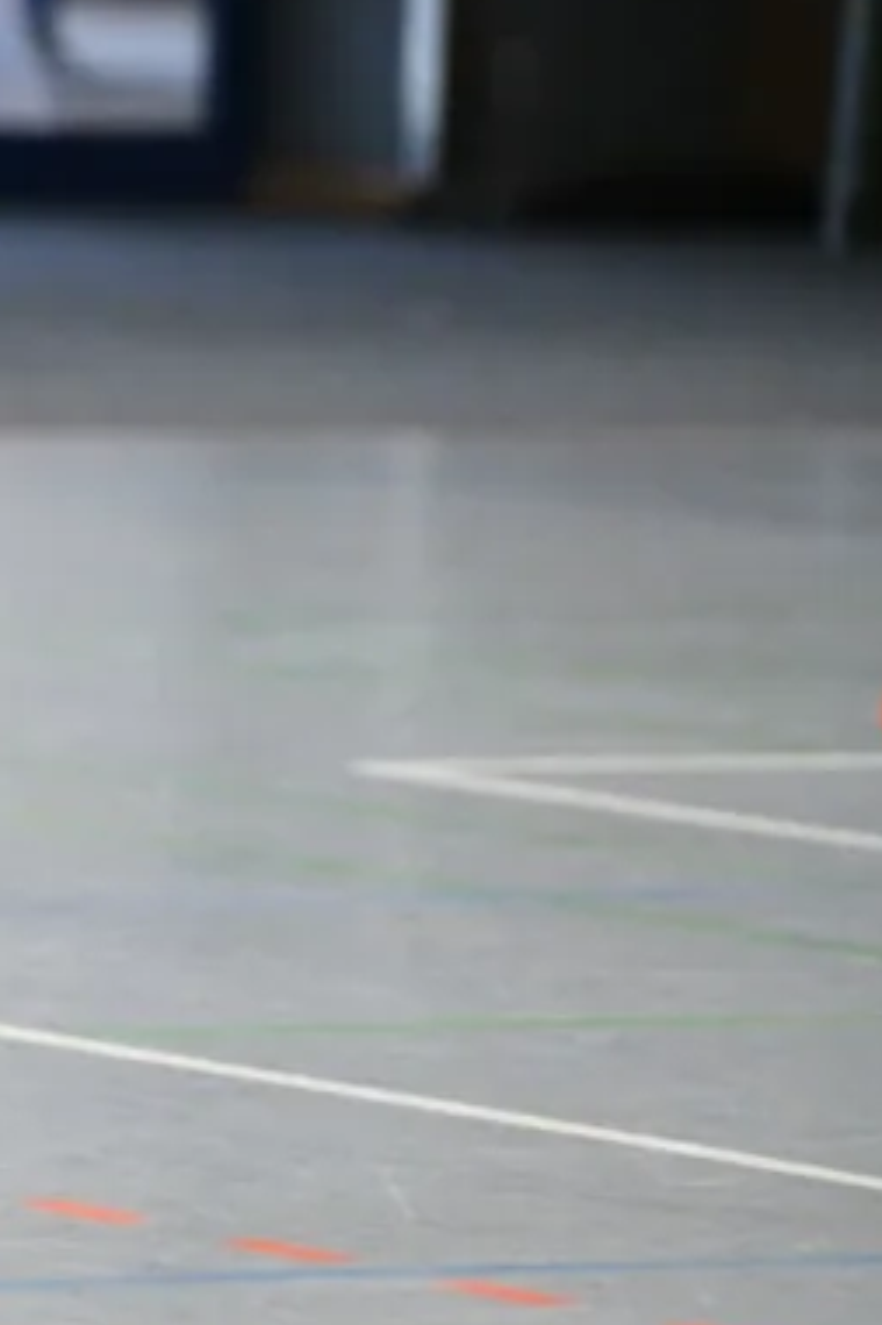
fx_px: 16367
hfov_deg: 3.1
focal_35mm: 445
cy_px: 579
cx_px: -854
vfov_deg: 4.6
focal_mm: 165
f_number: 2.8
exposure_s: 1/1250
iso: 8000
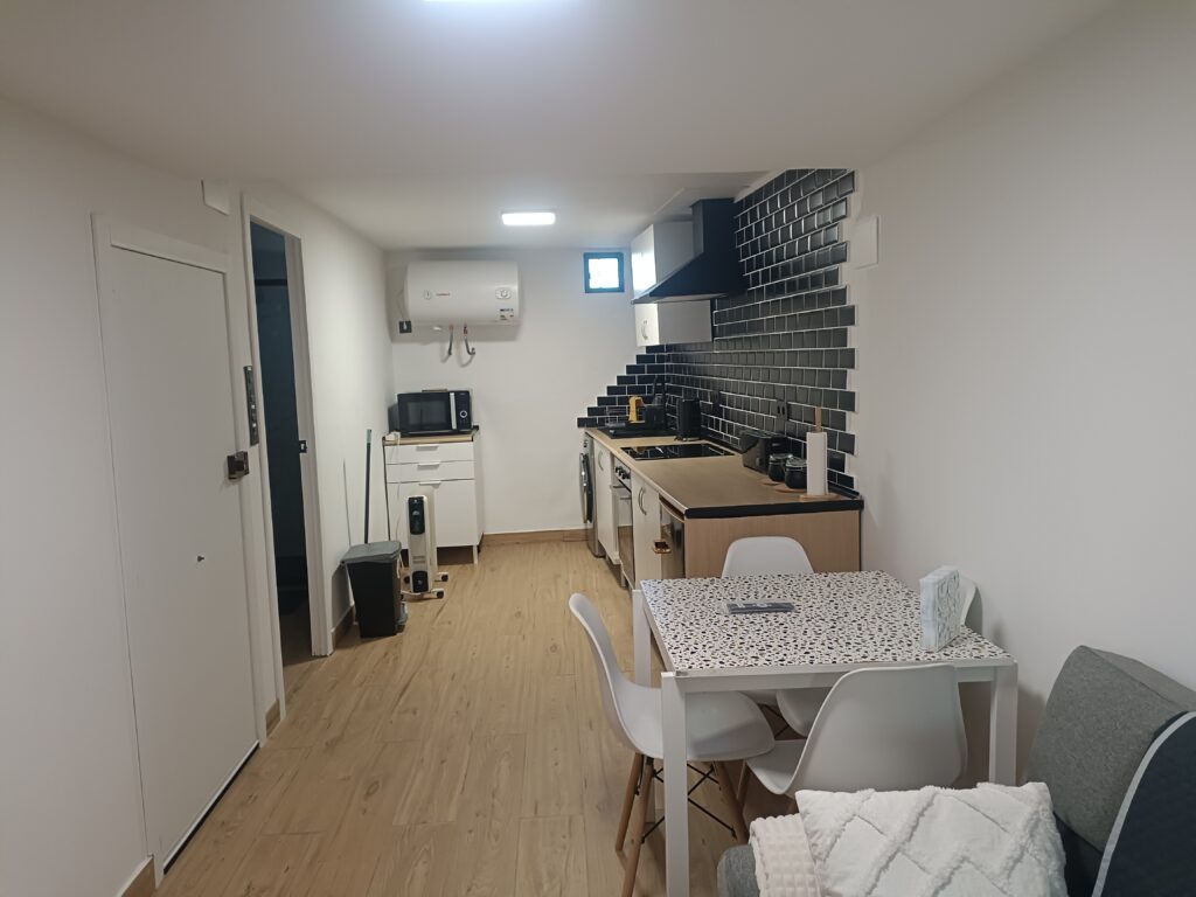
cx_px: 598
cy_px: 448
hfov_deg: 69.4
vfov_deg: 54.9
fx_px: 864
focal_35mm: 25
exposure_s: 1/50
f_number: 1.79
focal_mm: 4.74
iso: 1837
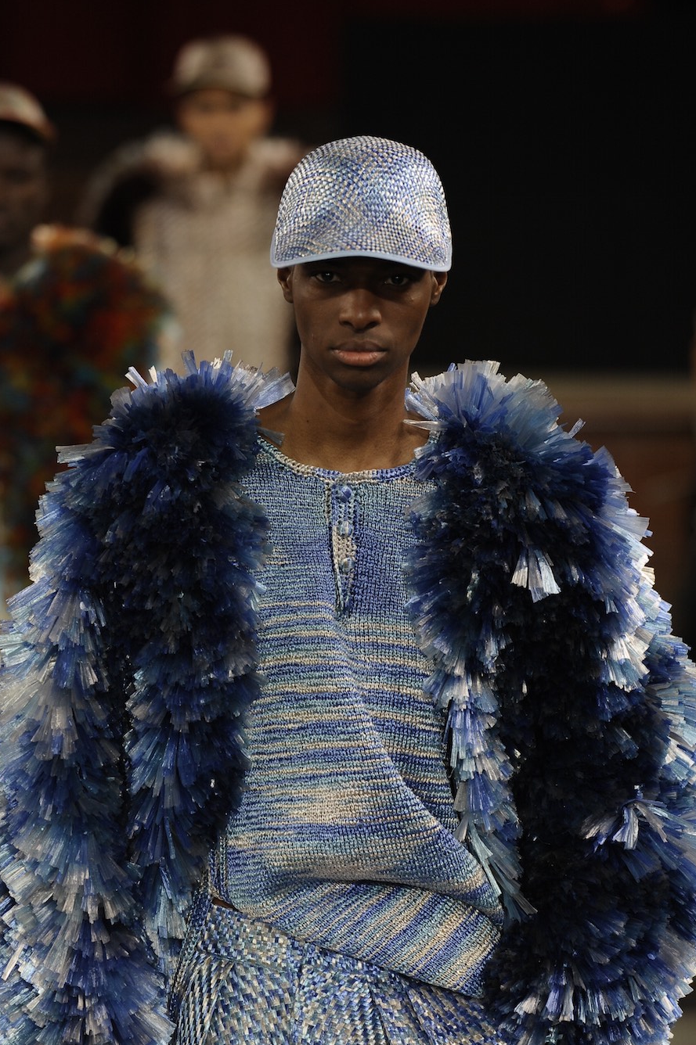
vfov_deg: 9.2
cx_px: 348
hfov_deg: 6.1
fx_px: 6533
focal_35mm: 225
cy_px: 567
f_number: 4
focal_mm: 200
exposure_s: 1/500
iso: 1000
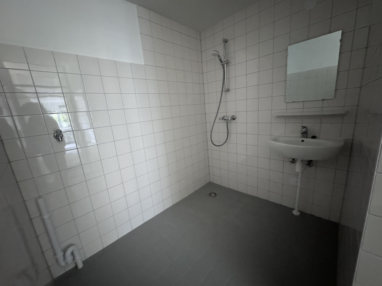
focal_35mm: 14
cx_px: 191
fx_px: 154
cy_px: 143
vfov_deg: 85.7
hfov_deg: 102.1
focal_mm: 2.22
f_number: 2.2
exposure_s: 1/50
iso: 1250
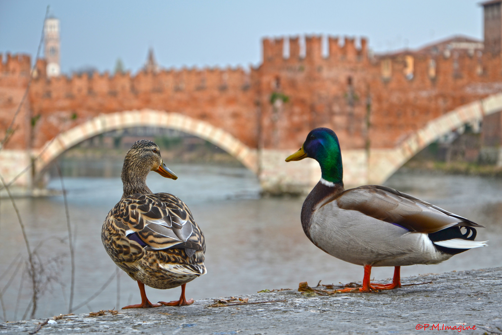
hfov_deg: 19.5
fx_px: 1464
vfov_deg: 13.0
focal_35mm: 105
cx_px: 251
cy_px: 168
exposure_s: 1/160
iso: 100
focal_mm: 70
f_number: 6.3
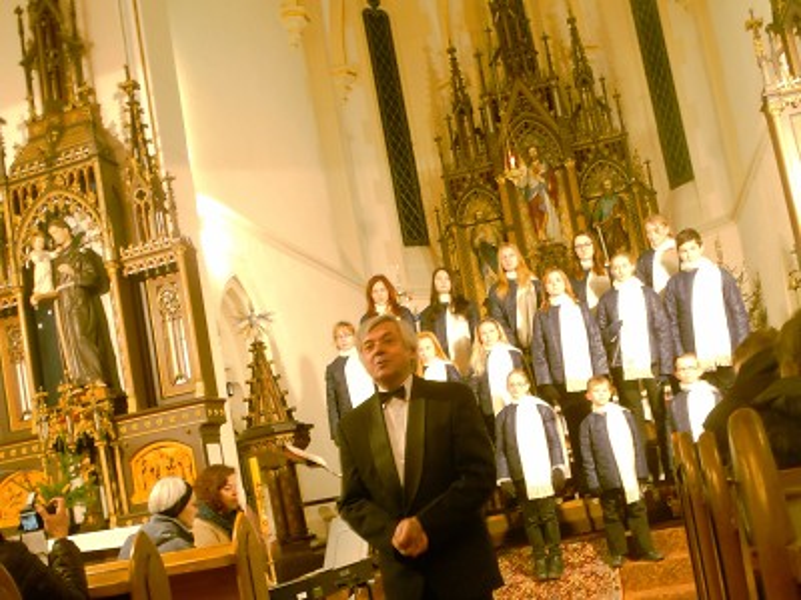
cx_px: 400
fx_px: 764
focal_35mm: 33
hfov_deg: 55.4
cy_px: 300
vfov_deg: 42.9
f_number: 3.6
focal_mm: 5.93
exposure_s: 1/4
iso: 125
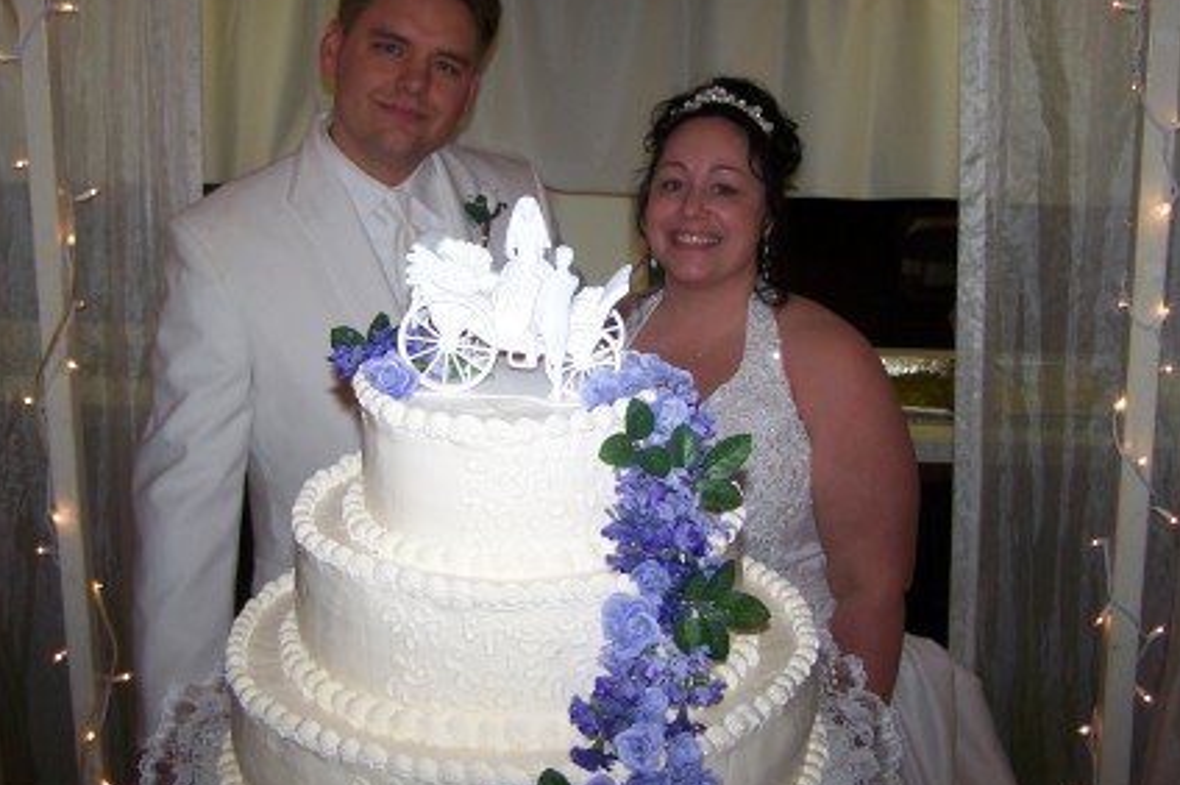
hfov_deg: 46.4
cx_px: 571
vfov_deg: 31.8
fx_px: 1376
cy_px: 337
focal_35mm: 42
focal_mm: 6.3
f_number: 2.8
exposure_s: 1/60
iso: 80
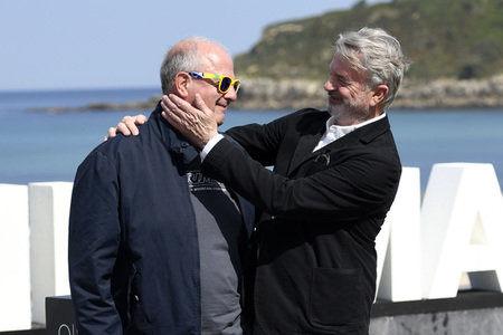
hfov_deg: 28.8
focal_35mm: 70
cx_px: 252
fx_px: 978
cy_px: 168
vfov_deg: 19.5
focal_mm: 70
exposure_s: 1/3200
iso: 200
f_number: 3.5
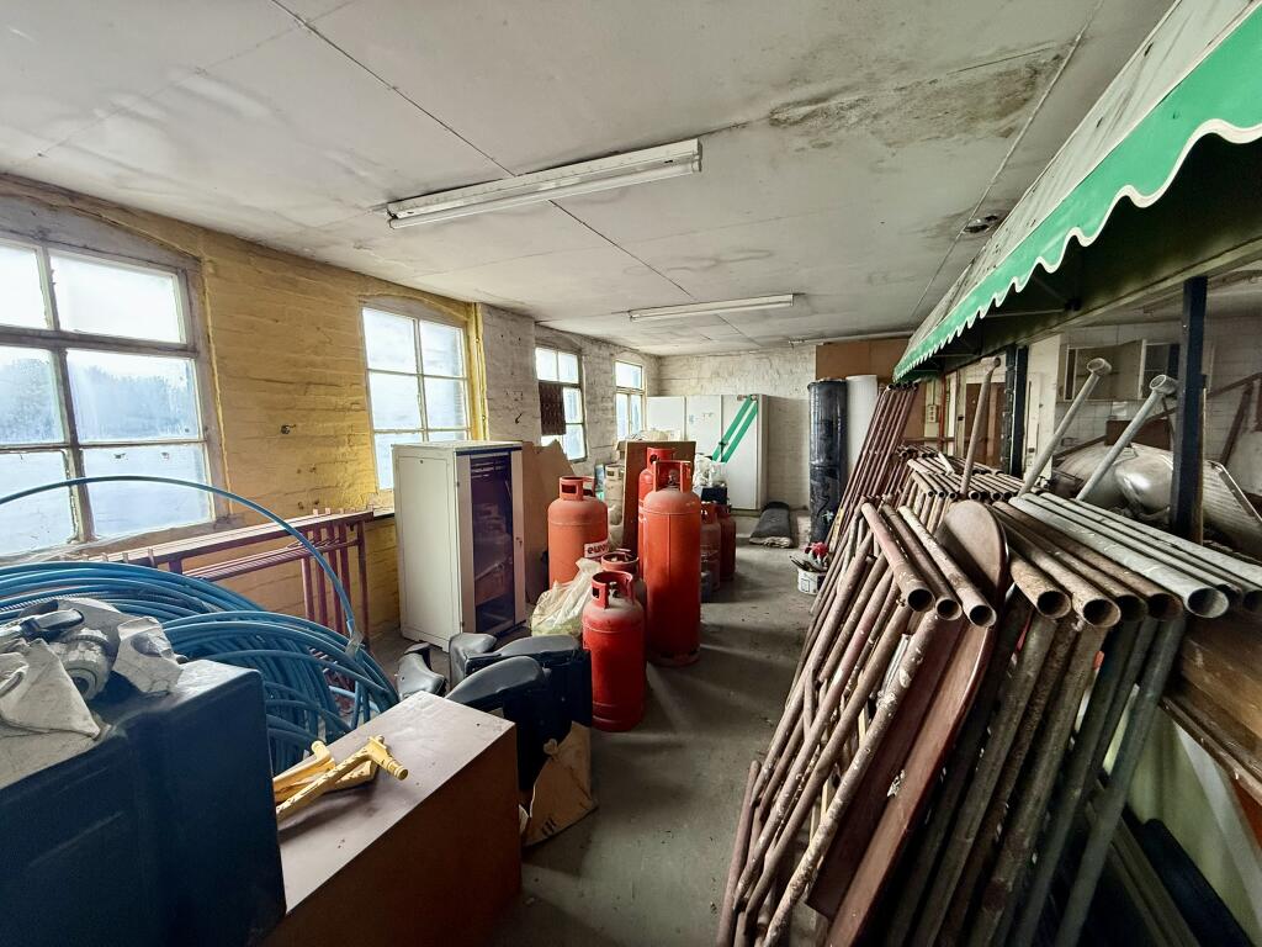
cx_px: 631
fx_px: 510
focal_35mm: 14
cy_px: 474
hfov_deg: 102.1
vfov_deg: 85.7
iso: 320
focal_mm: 2.22
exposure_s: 1/75
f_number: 2.2
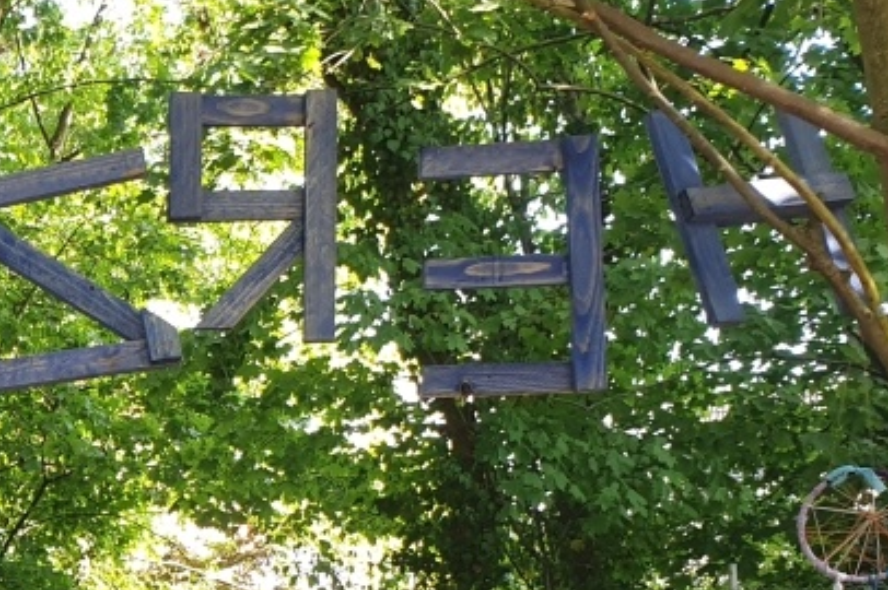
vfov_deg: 16.3
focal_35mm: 80
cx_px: -273
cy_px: 725
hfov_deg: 22.6
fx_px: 1972
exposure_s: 1/100
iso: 64
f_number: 2.4
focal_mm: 4.3
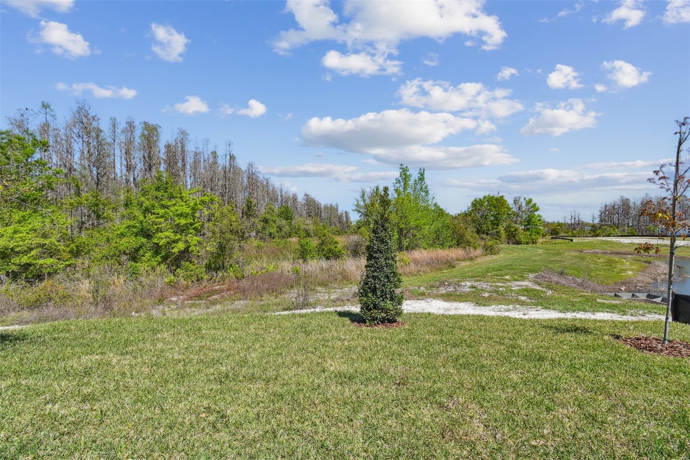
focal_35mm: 15
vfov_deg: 77.3
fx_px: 287
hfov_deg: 100.4
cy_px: 230
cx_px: 345
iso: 100
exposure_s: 1/320
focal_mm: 10
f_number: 7.1
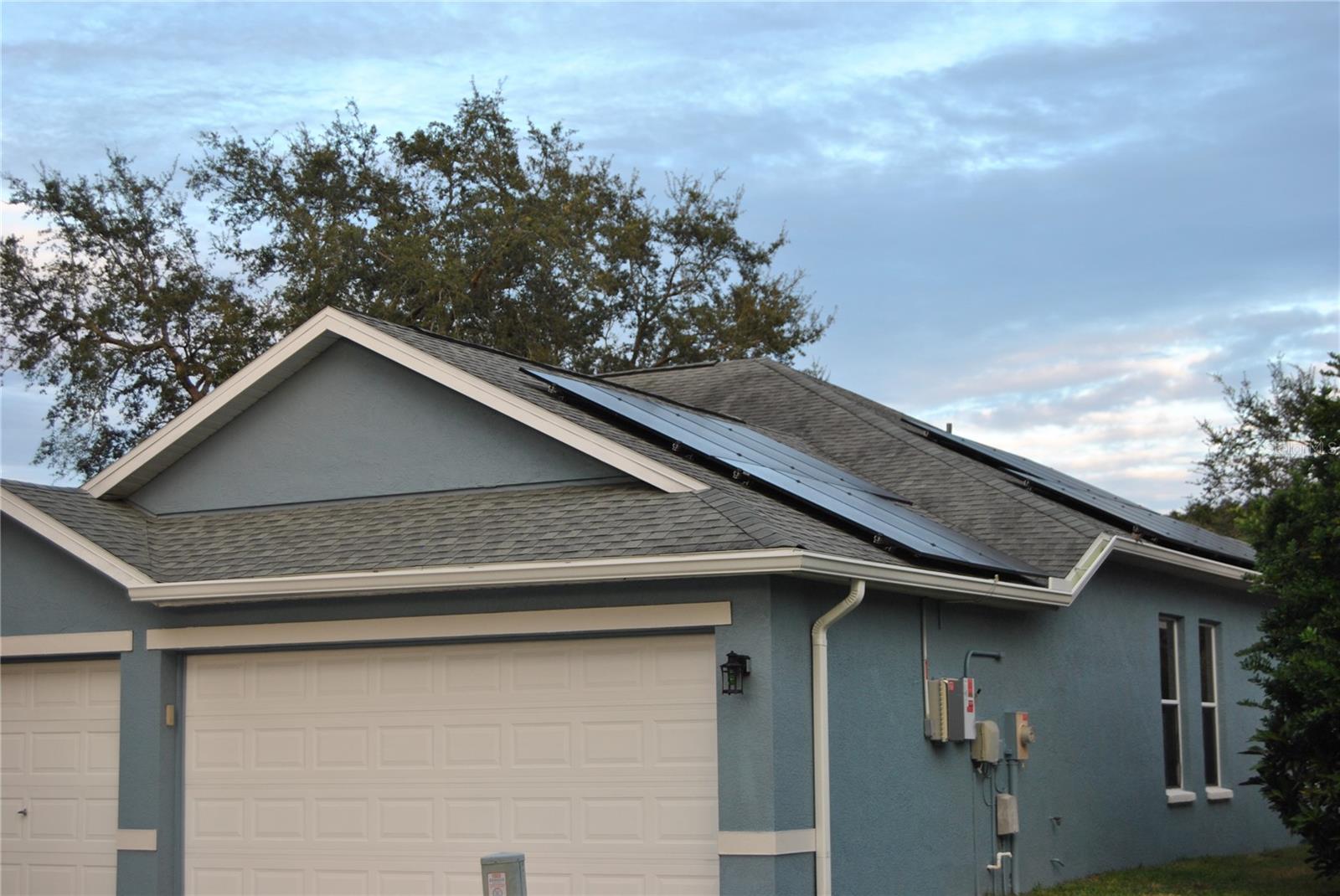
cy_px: 448
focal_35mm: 60
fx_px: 2235
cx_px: 670
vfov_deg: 22.7
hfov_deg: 33.4
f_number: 5
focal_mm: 40
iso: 200
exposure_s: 1/100
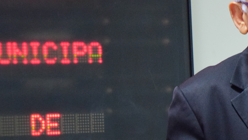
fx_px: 2256
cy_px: 65
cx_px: 225
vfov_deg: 3.5
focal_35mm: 343
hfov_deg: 6.3
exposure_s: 1/60
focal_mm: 80
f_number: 5.3
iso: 2000
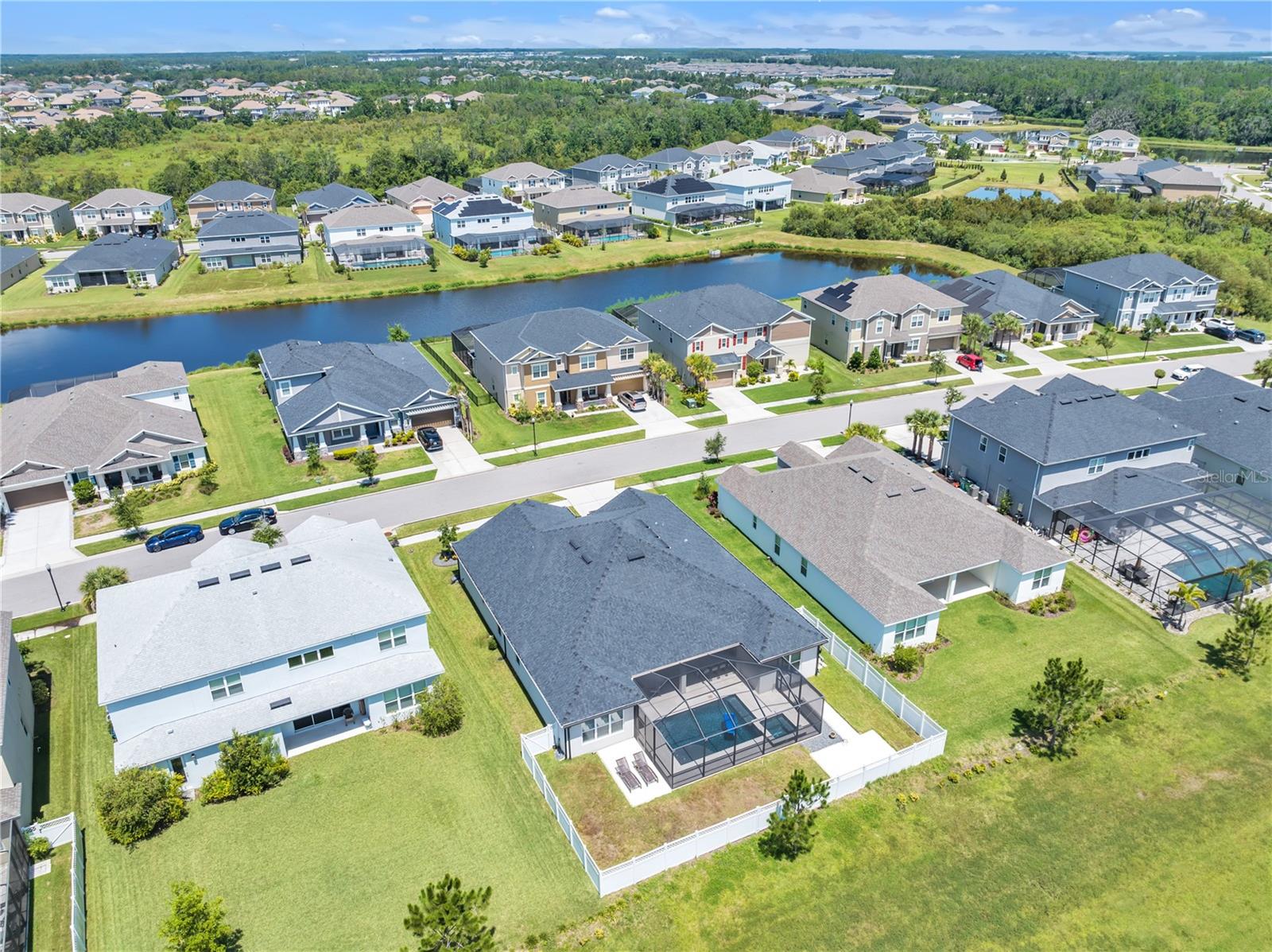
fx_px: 881
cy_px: 476
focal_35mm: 24
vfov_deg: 56.7
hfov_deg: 71.6
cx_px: 636
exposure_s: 1/1600
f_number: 2.8
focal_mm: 12.29
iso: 110
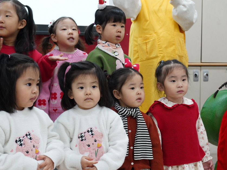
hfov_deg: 30.3
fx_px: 420
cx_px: 115
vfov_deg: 22.9
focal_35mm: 64
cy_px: 82
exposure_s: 1/80
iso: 2500
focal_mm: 43
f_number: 7.1
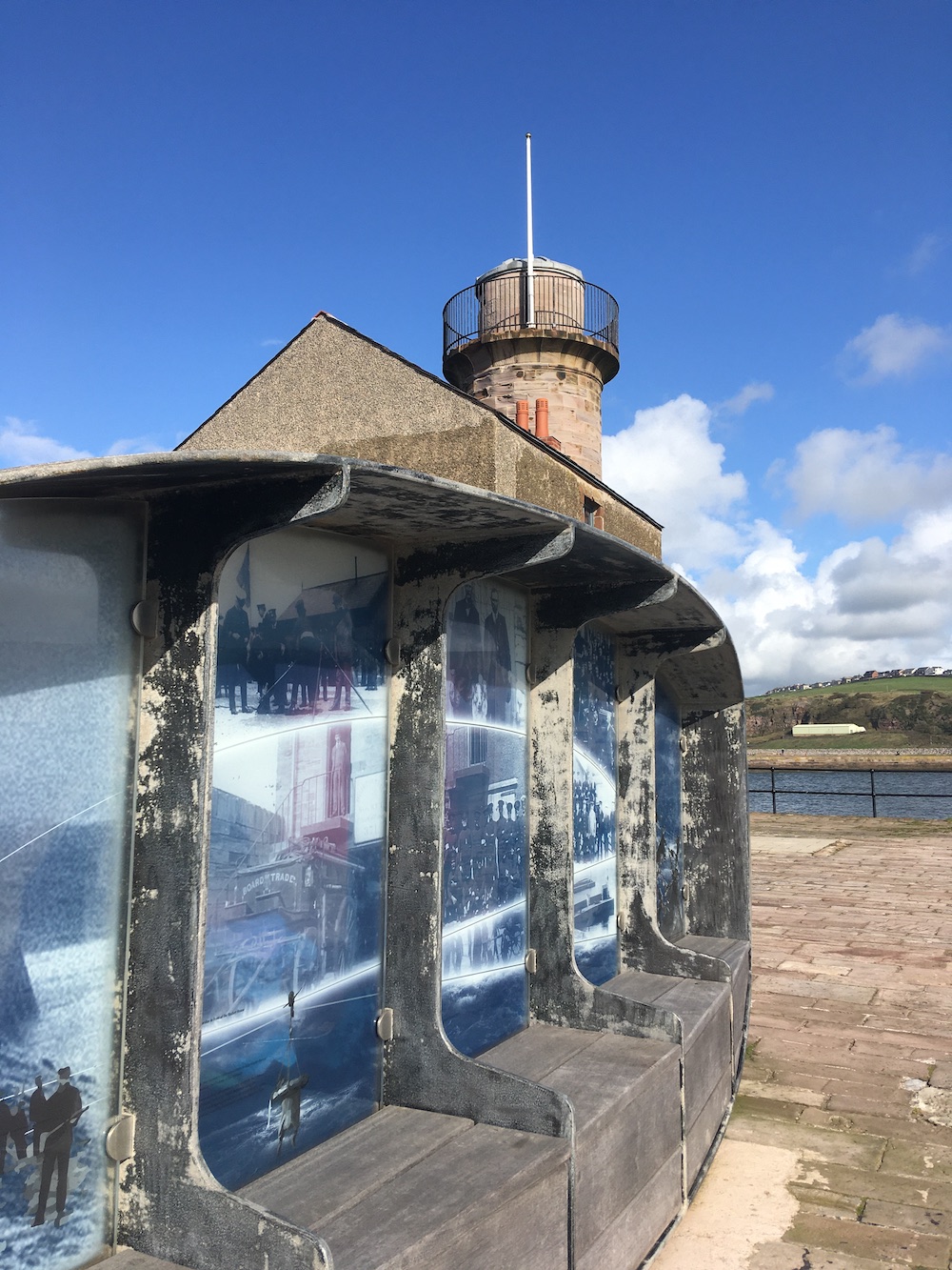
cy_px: 635
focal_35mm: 29
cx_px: 476
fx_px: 1063
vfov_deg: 61.7
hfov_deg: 48.2
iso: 25
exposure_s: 1/1748
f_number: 2.2
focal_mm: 4.15
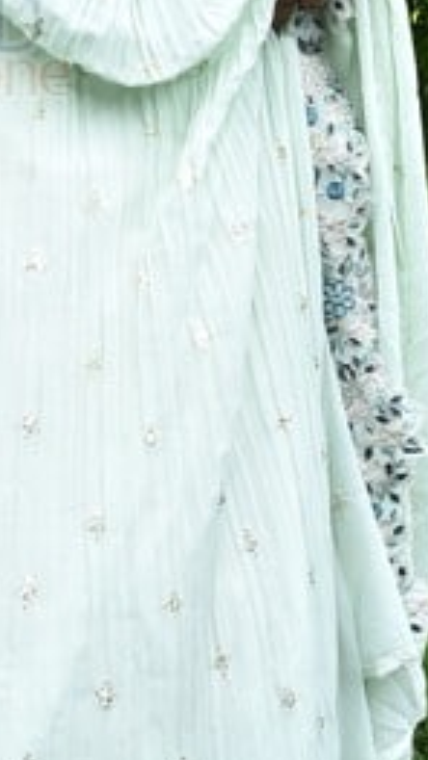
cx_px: 69
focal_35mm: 168
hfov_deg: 7.2
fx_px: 3388
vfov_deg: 12.6
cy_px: -6
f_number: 6.3
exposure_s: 1/125
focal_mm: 44
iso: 400
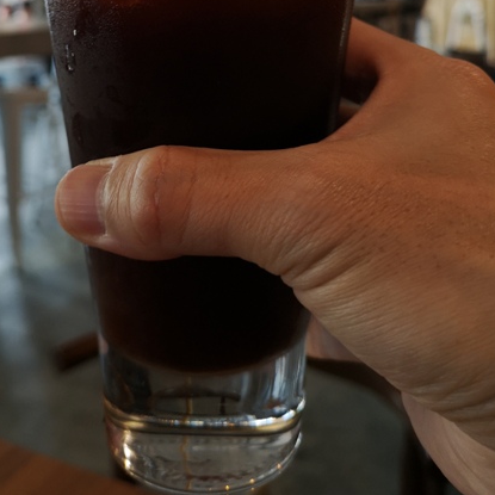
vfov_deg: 34.3
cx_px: 160
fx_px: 744
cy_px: 30
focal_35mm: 46
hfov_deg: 36.4
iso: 125
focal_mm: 3.95
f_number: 1.8
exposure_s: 1/60
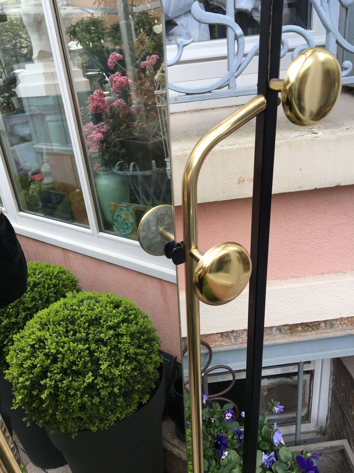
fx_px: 395
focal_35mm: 29
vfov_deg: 61.7
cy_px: 236
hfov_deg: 48.2
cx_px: 177
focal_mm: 4.15
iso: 25
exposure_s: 1/246
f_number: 2.2
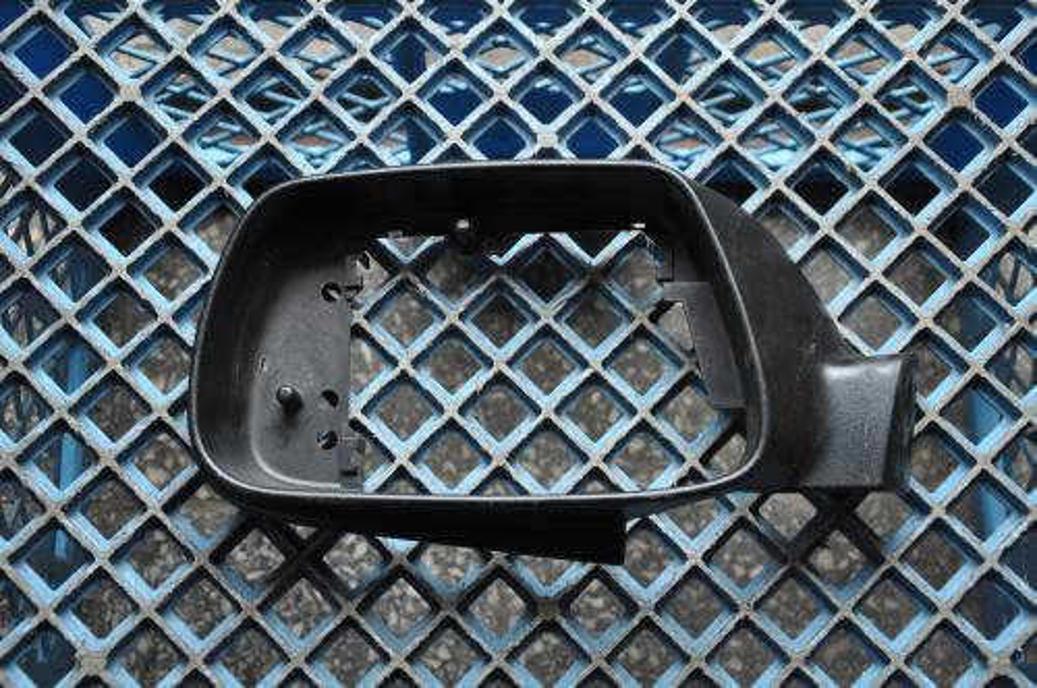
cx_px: 518
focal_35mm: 51
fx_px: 1467
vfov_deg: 26.4
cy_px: 344
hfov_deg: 38.9
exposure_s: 1/30
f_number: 4.2
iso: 1600
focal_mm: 34
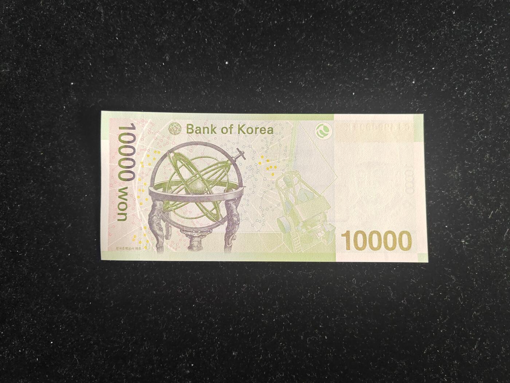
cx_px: 255
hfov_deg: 69.4
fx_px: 368
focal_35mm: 25
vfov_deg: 54.9
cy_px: 192
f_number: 1.9
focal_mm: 5.3
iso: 320
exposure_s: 1/100
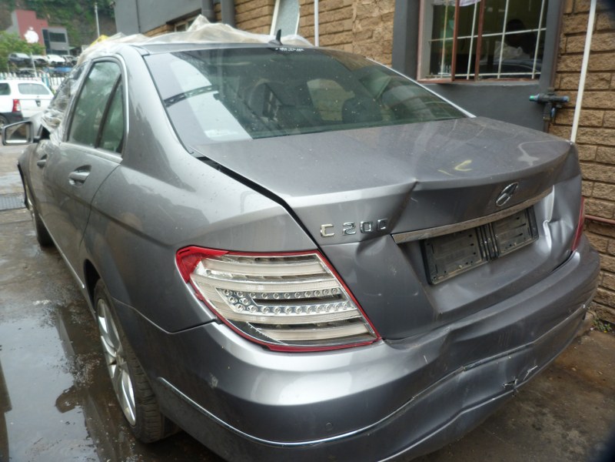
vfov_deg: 54.9
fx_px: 444
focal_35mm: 25
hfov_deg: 69.4
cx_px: 308
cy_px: 231
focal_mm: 4.5
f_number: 2.8
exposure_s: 1/125
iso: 80
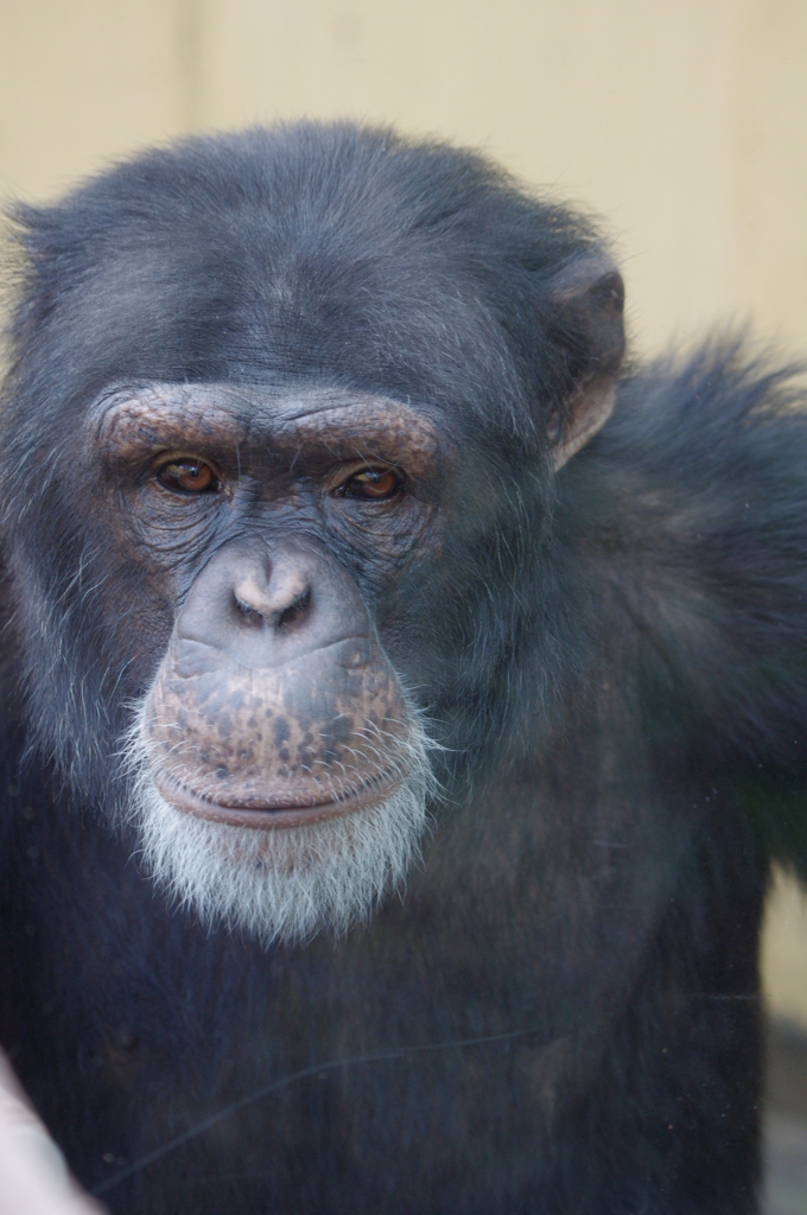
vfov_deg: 21.7
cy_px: 608
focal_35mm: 94
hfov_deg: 14.5
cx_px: 404
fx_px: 3169
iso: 800
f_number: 5.6
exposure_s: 1/100
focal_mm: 62.5
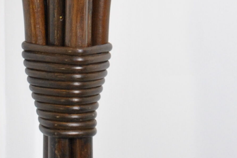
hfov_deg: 7.2
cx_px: 98
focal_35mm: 286
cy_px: -168
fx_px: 1882
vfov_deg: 4.7
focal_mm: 44
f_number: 6.3
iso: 450
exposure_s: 1/30
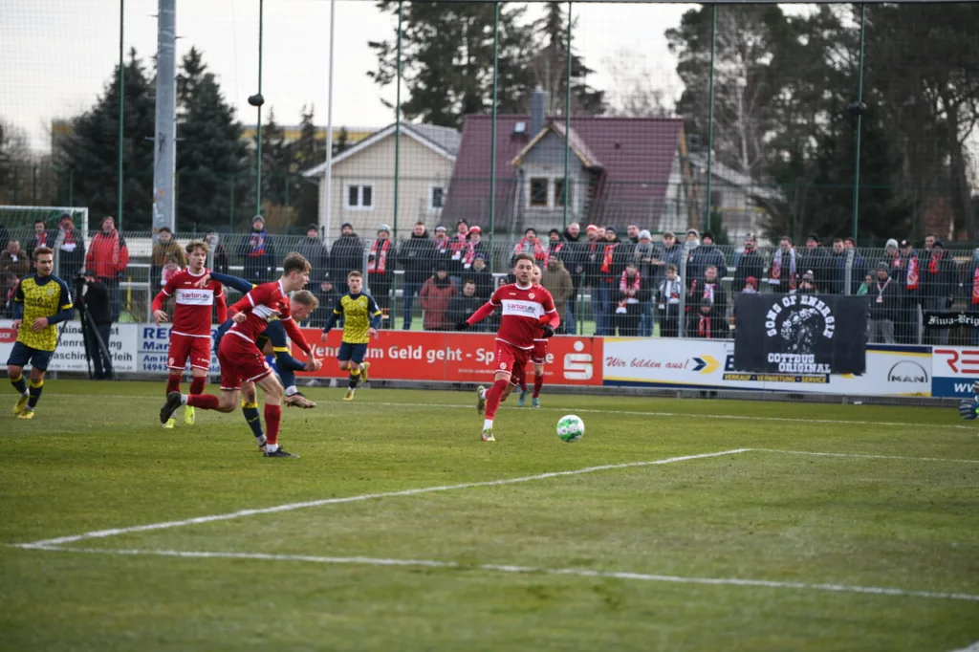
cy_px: 326
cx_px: 490
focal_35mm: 160
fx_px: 4349
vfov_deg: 8.6
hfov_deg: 12.8
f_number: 2.8
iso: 640
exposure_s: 1/2500
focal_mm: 160
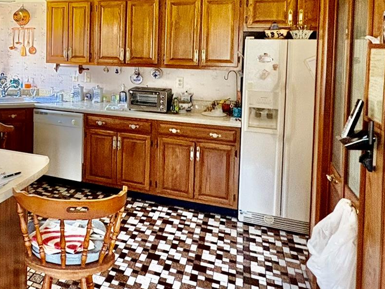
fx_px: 400
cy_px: 61
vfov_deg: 38.3
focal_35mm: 36
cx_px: 41
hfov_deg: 46.5
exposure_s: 1/60
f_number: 2.2
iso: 250
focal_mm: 2.22
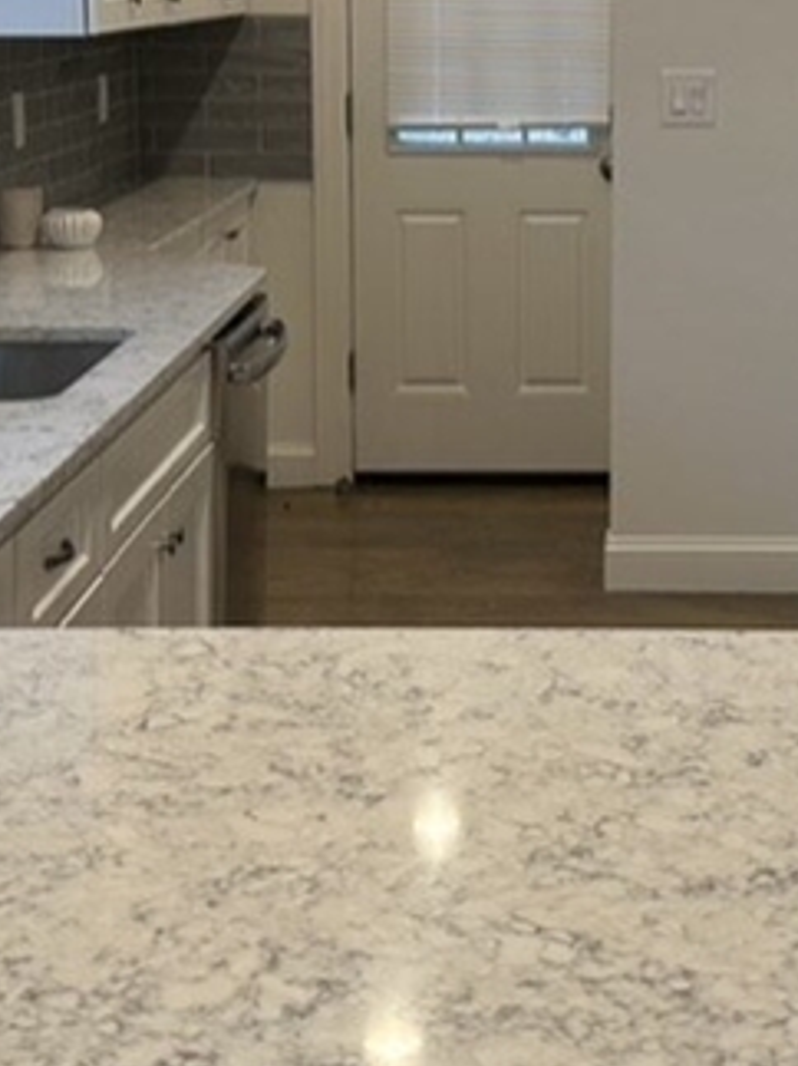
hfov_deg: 19.3
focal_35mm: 76
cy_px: 208
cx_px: 579
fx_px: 2338
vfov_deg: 25.2
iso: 125
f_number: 1.78
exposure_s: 1/120
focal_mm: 6.86
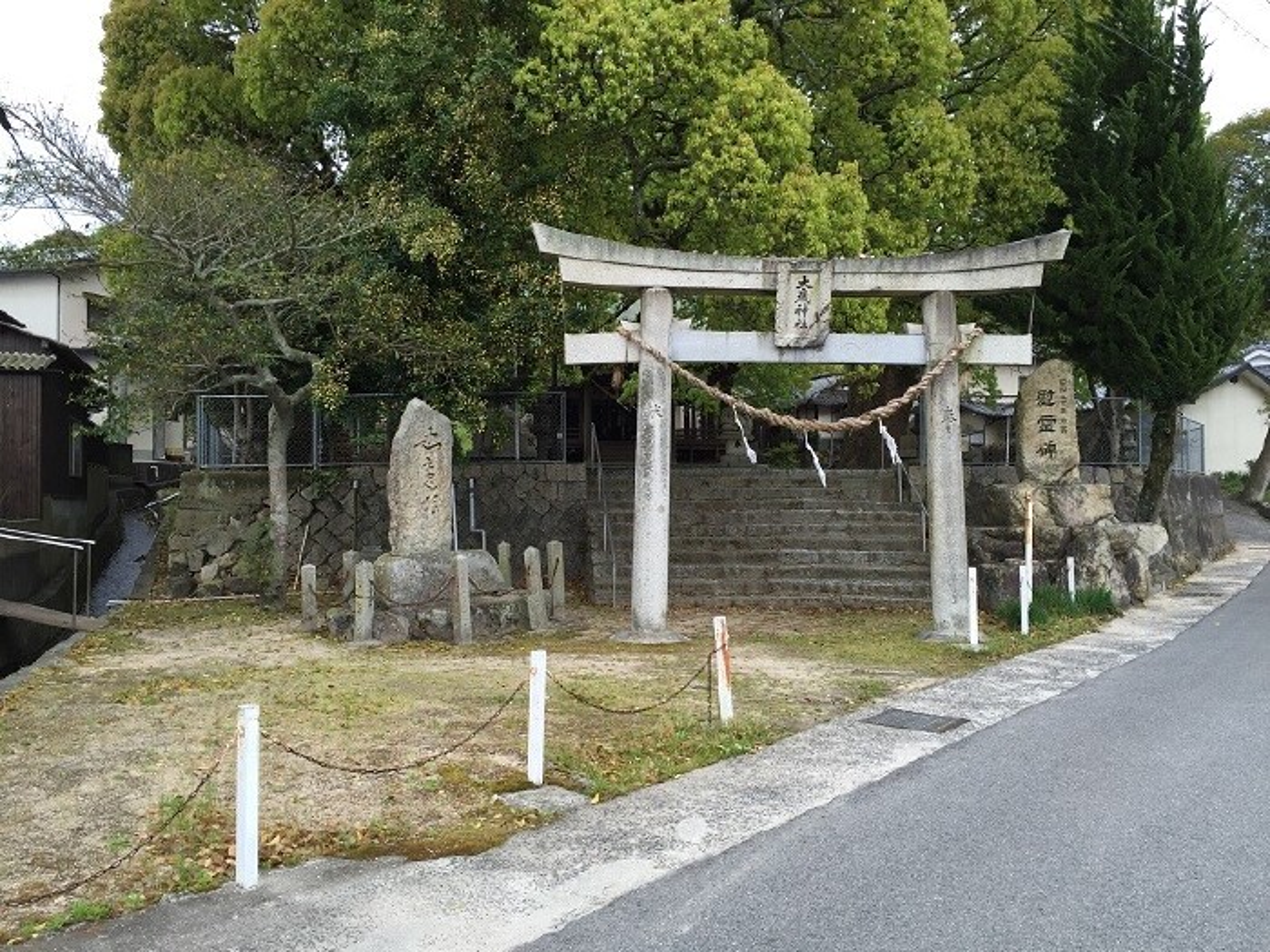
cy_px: 476
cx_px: 635
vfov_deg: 48.2
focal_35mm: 29
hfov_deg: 61.7
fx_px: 1064
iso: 32
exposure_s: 1/199
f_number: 2.2
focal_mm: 4.15
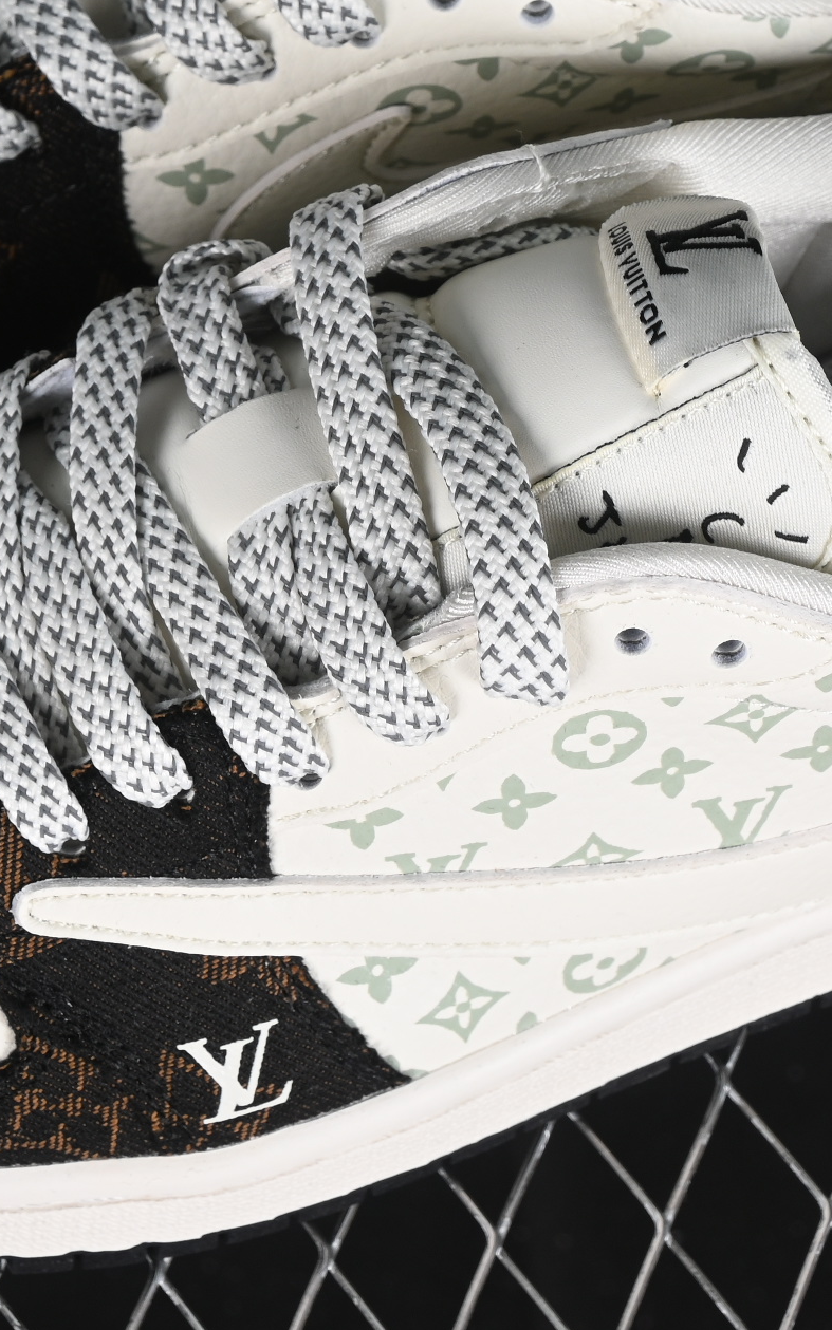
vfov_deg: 12.4
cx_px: 274
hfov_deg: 7.8
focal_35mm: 169
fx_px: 6131
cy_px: 388
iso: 160
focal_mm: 50
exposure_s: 1/80
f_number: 7.1
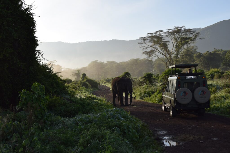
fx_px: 335
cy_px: 76
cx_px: 115
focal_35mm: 52
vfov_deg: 25.8
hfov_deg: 37.8
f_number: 7.1
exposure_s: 1/200
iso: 100
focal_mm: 35
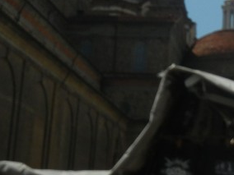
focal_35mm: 108
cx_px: 157
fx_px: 730
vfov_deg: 13.6
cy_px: 31
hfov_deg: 18.2
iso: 160
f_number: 7
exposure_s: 1/953
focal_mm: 5.4
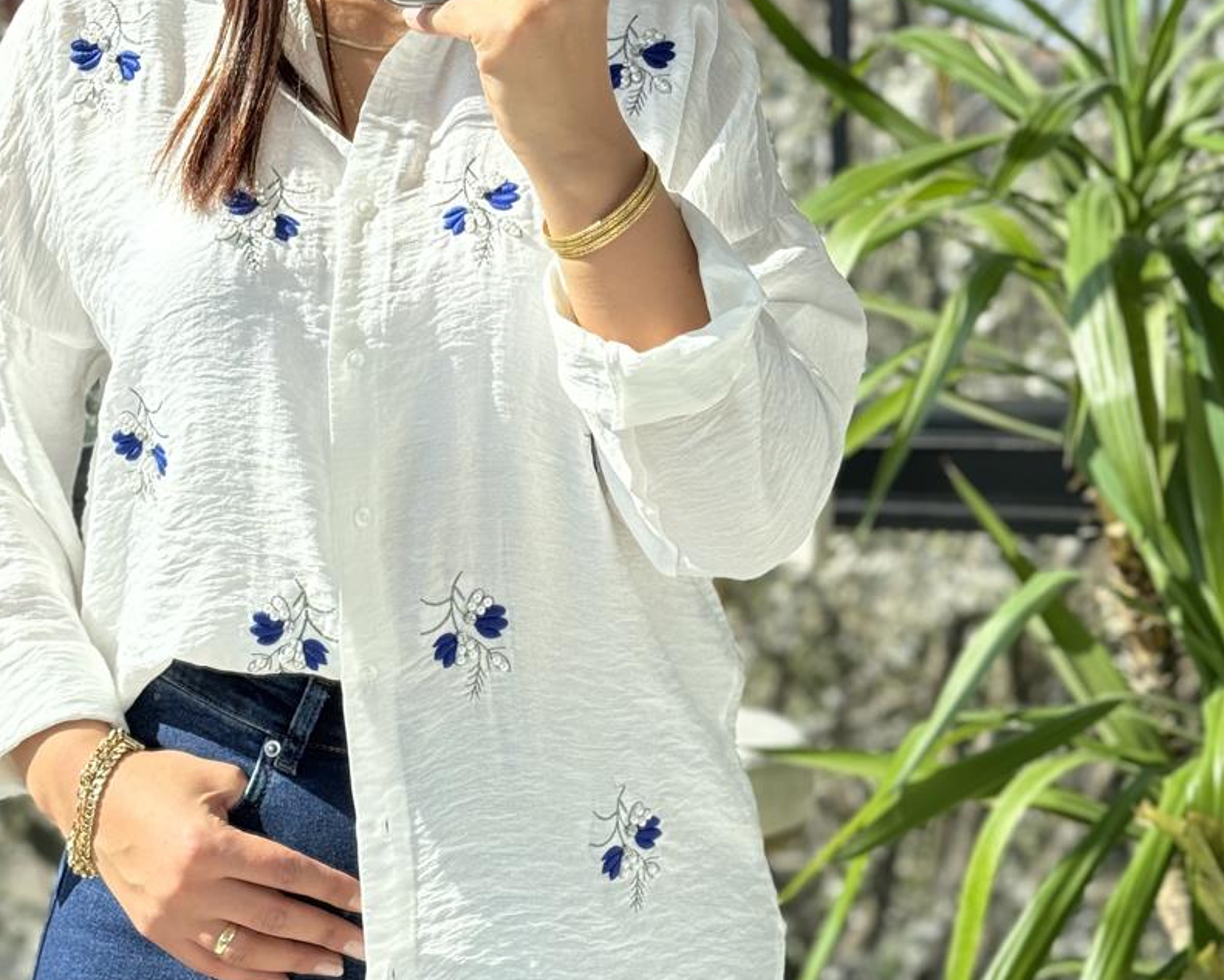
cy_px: 340
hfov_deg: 24.1
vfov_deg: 19.4
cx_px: 486
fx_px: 2862
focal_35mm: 79
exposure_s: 1/900
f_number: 1.78
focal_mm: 6.86
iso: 64
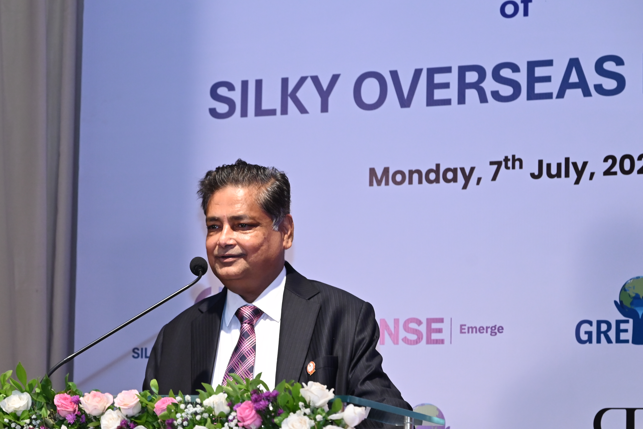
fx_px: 1982
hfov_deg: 18.4
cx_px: 198
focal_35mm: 111
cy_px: 279
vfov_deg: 12.3
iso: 1600
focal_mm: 76
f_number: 5.6
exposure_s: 1/125
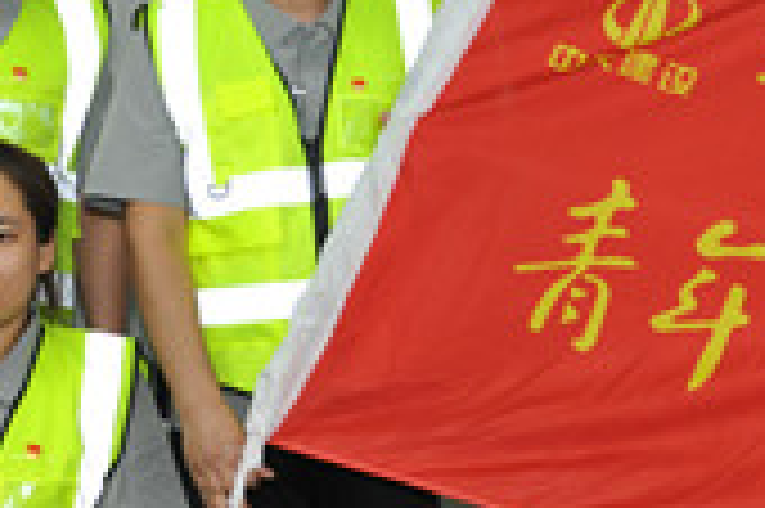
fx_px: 2399
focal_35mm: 113
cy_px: 85
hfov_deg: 17.4
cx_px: 882
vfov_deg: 12.0
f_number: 5.6
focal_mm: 32
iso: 800
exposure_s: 1/60
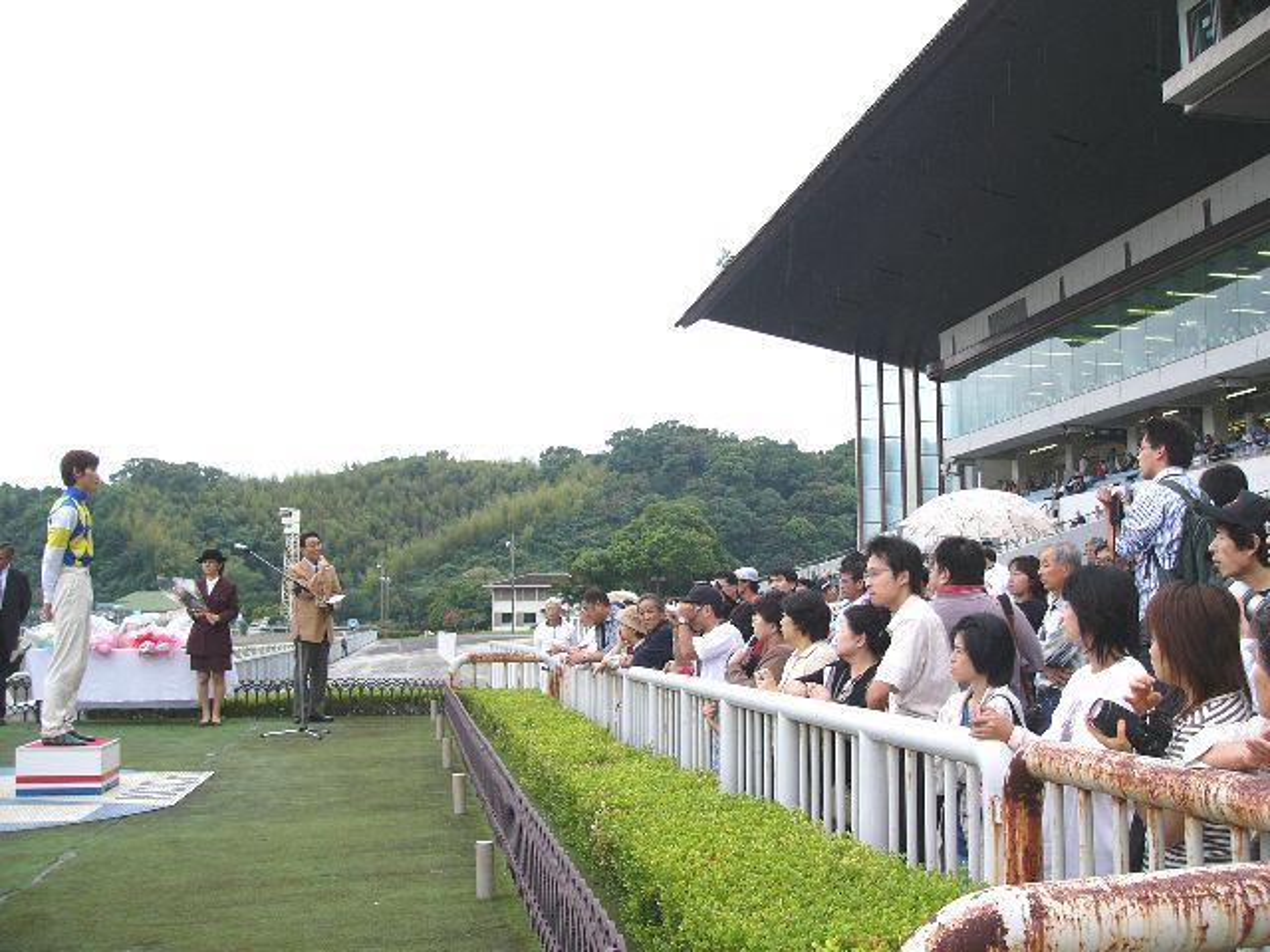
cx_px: 635
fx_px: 1321
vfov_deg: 39.7
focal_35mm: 36
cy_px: 476
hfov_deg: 51.4
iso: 50
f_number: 2.8
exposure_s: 1/100
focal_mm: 6
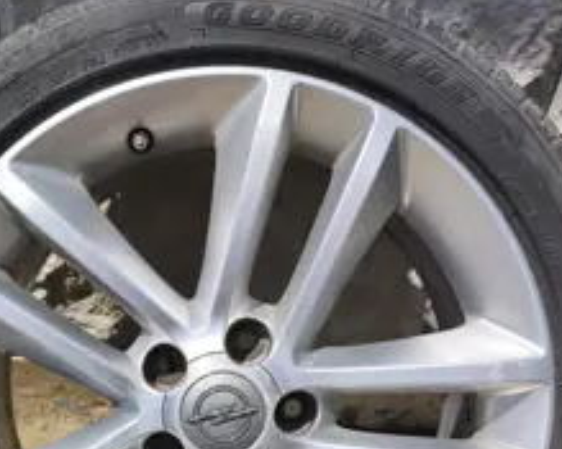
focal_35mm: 41
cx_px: 205
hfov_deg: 44.4
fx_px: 682
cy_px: 439
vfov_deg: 33.6
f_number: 1.65
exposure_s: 1/2163
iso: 50
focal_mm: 6.18
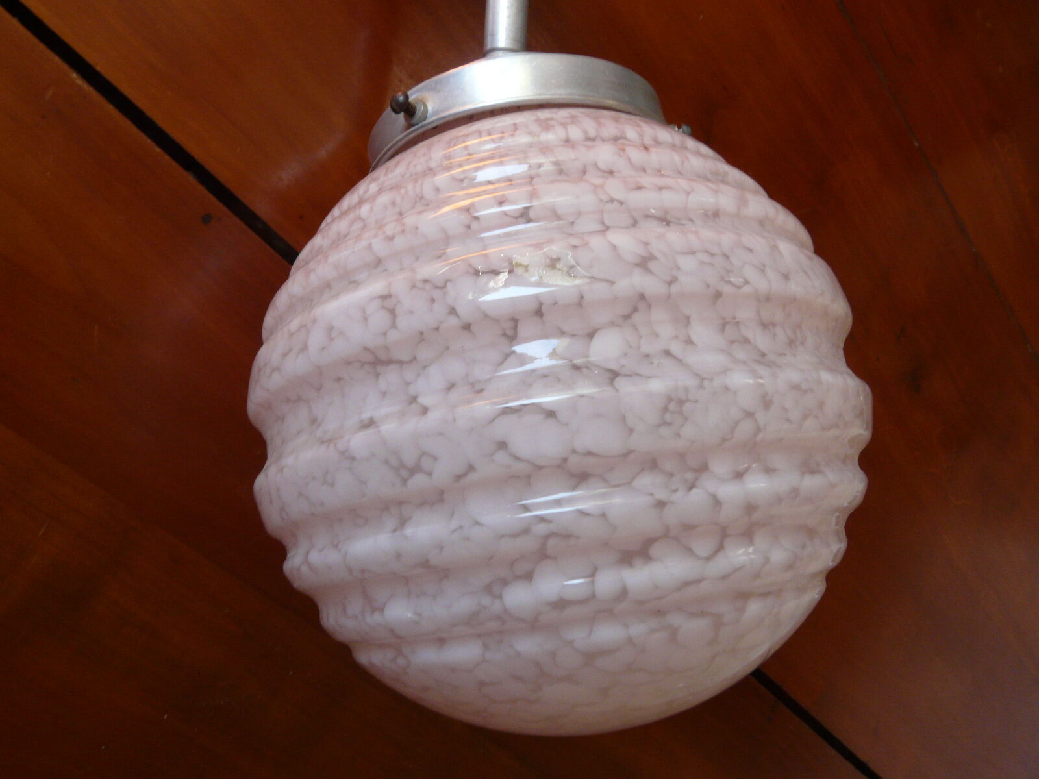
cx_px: 520
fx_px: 840
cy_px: 390
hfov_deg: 63.4
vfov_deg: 49.7
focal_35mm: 28
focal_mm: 4.6
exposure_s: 1/30
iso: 160
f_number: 5.6
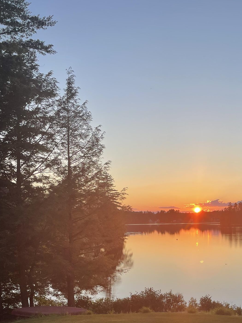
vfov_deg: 42.5
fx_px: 401
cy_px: 241
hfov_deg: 32.5
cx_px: 199
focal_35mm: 43
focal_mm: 4.2
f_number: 1.6
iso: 32
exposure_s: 1/553
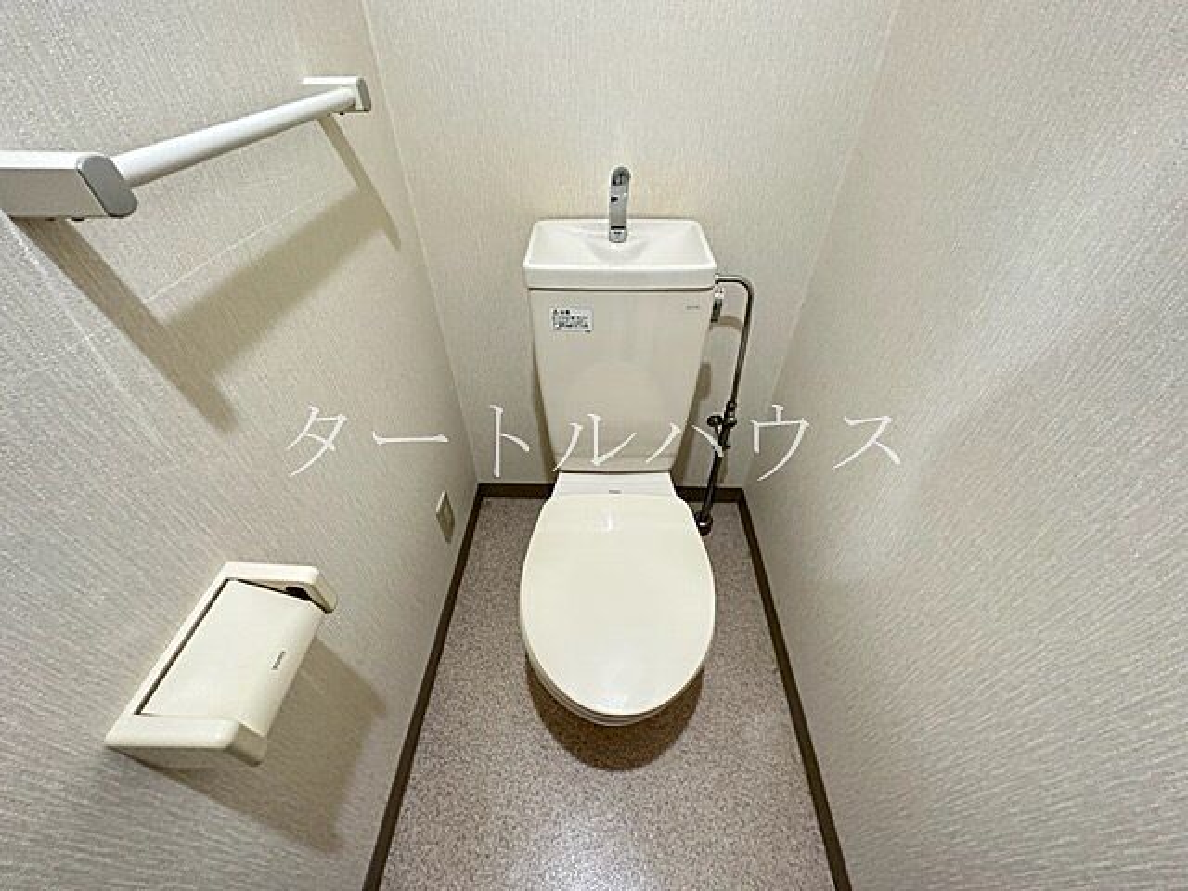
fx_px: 480
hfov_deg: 102.1
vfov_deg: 85.7
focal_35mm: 14
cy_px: 446
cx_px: 594
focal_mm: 2.22
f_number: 2.2
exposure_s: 1/60
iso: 400
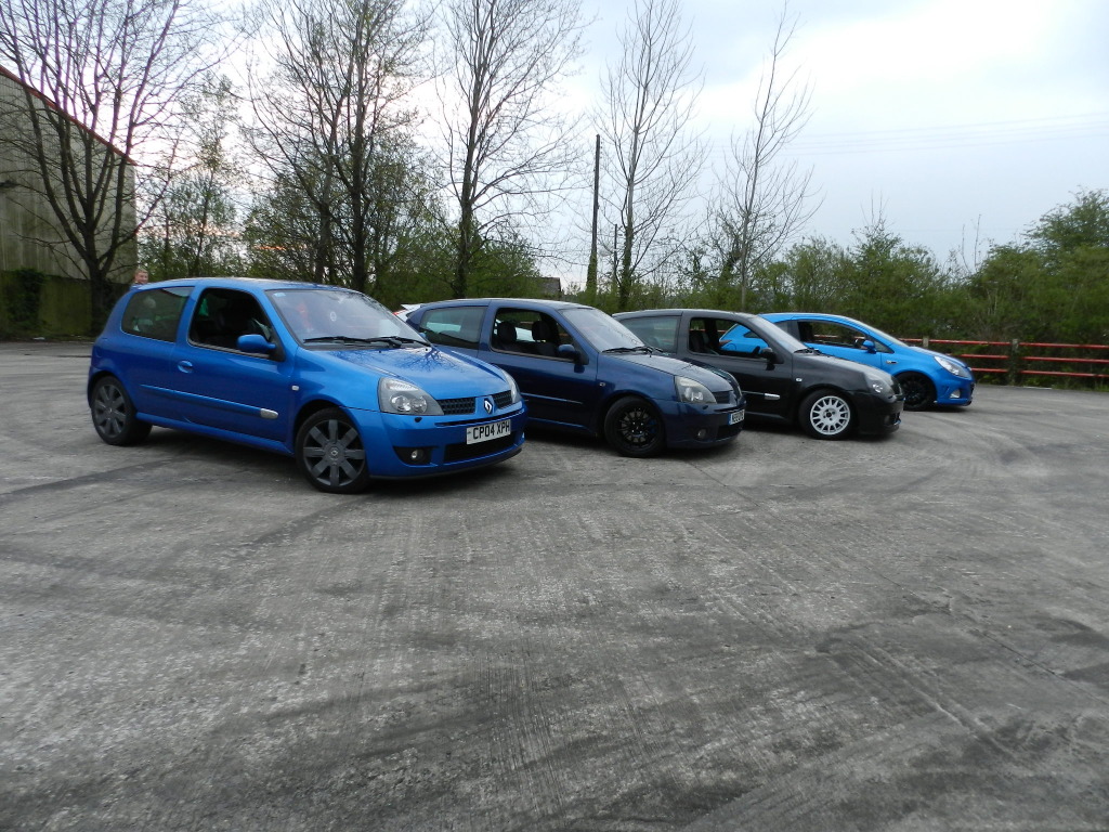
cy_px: 416
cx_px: 554
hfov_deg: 73.9
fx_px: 737
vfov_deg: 58.9
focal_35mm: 23
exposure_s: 1/30
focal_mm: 4
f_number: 3.4
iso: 220
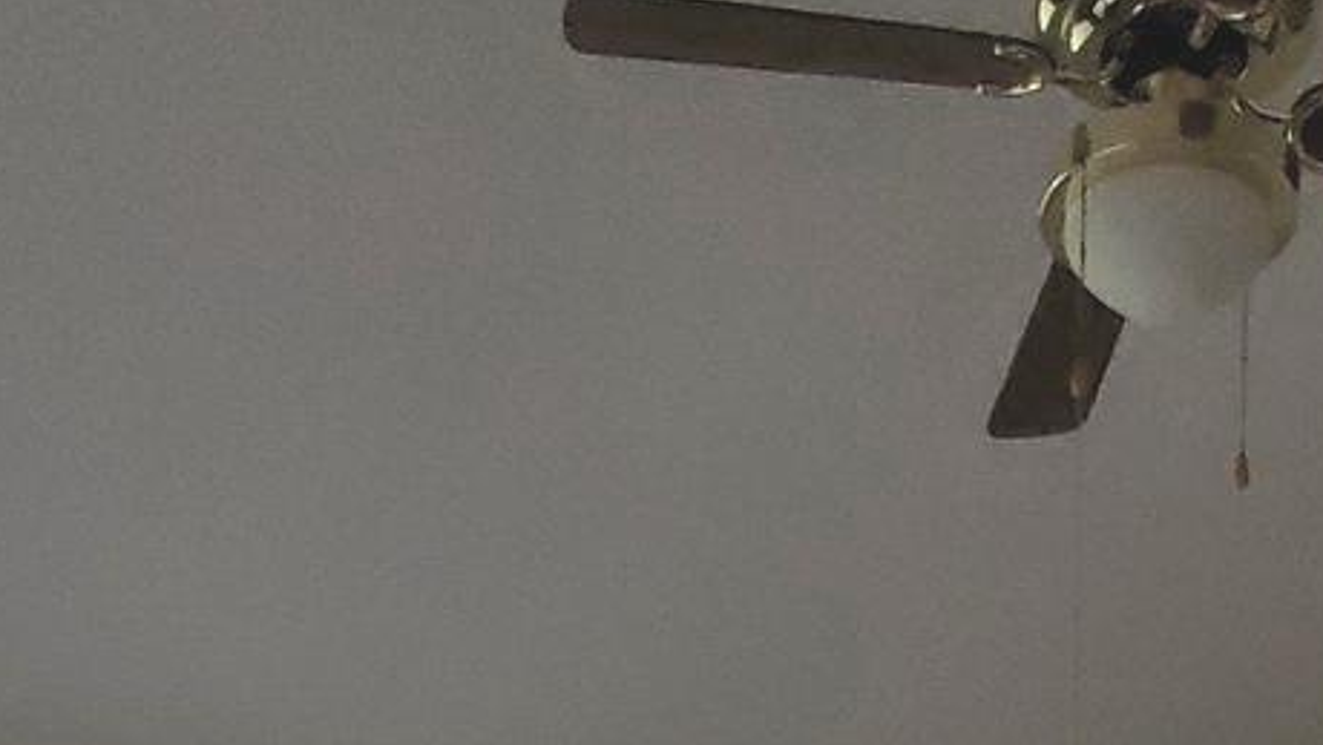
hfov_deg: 32.8
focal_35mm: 63
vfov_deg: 12.5
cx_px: 949
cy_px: 2014
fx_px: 2211
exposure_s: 1/42
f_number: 2.2
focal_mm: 1.8
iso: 320
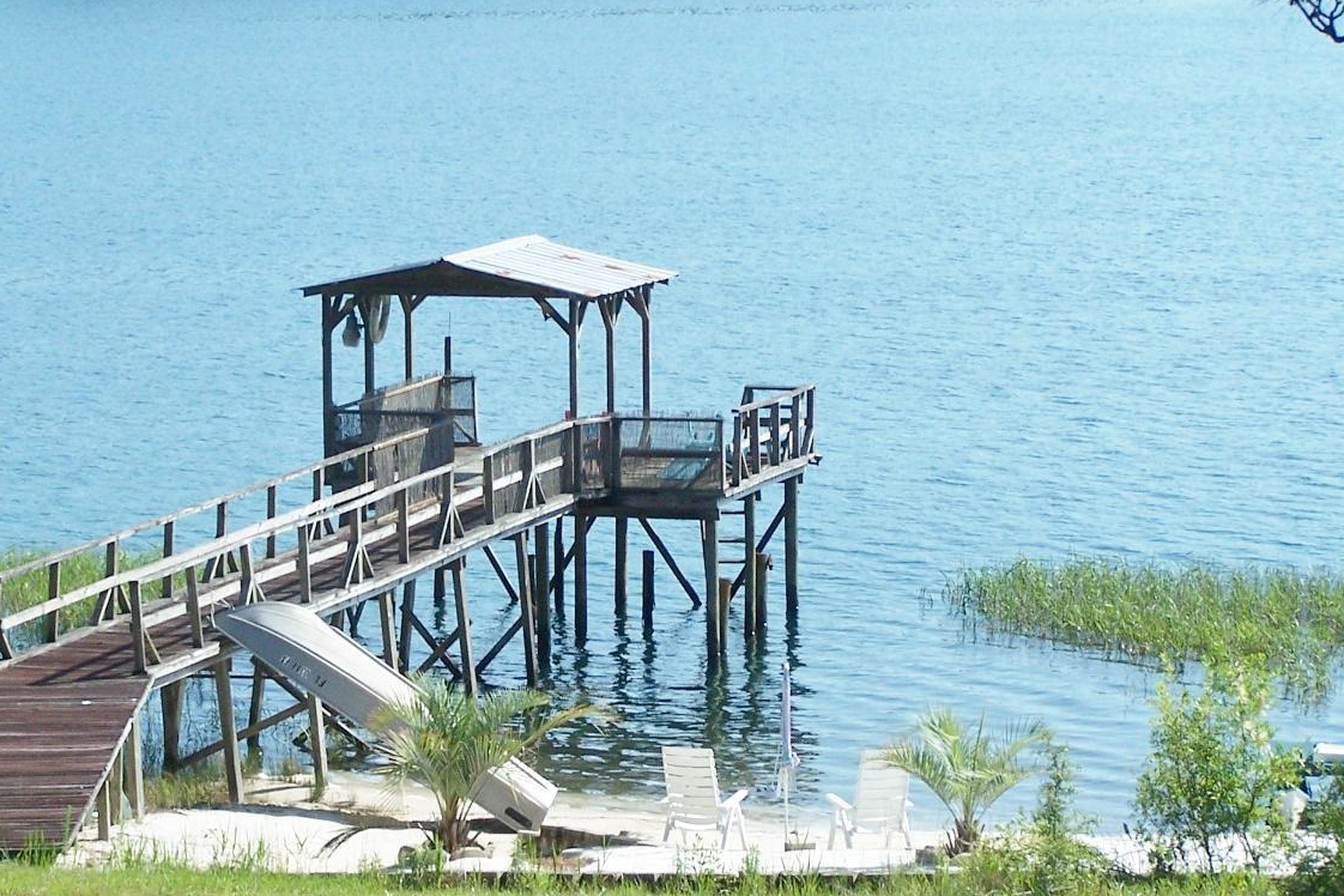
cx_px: 628
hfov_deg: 13.6
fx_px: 5637
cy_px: 416
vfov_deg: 9.1
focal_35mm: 151
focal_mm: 17.5
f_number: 3.2
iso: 80
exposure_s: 1/1000
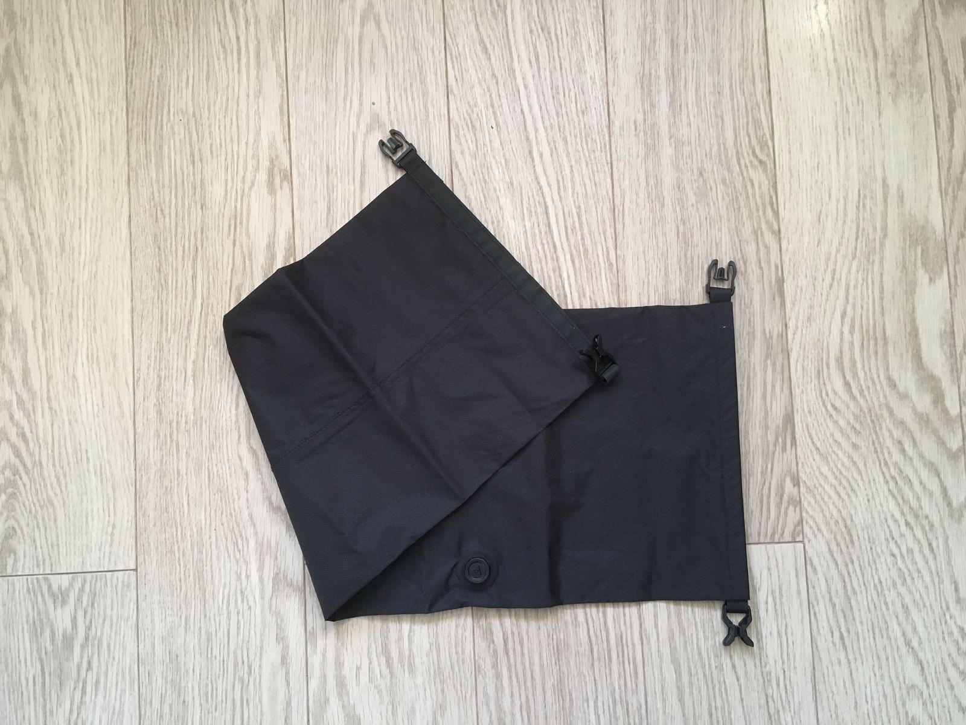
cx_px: 483
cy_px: 362
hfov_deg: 61.7
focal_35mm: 29
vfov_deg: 48.2
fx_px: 809
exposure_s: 1/33
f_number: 2.2
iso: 200
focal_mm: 4.15
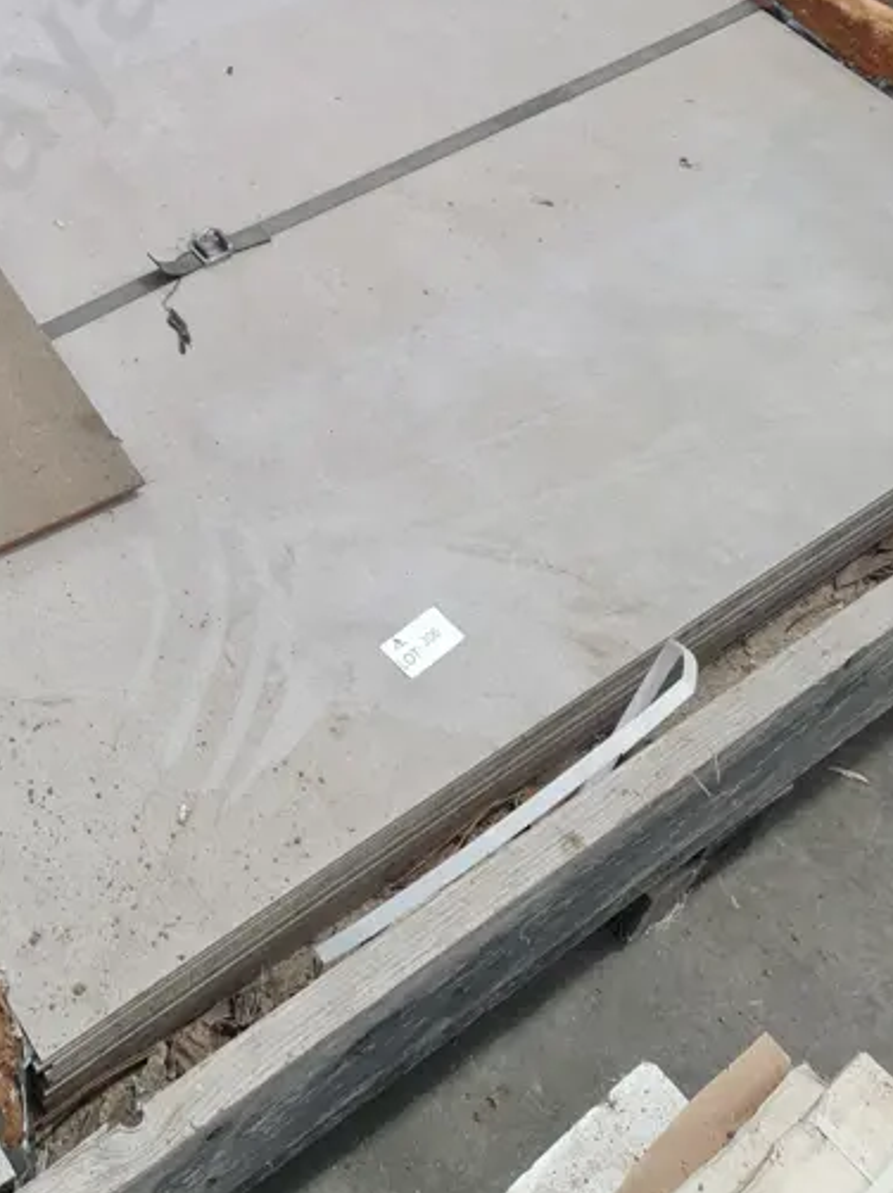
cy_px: 48
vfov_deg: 34.7
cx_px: 71
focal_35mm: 51
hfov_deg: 27.4
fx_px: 1756
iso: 125
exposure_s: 1/100
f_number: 1.8
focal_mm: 7
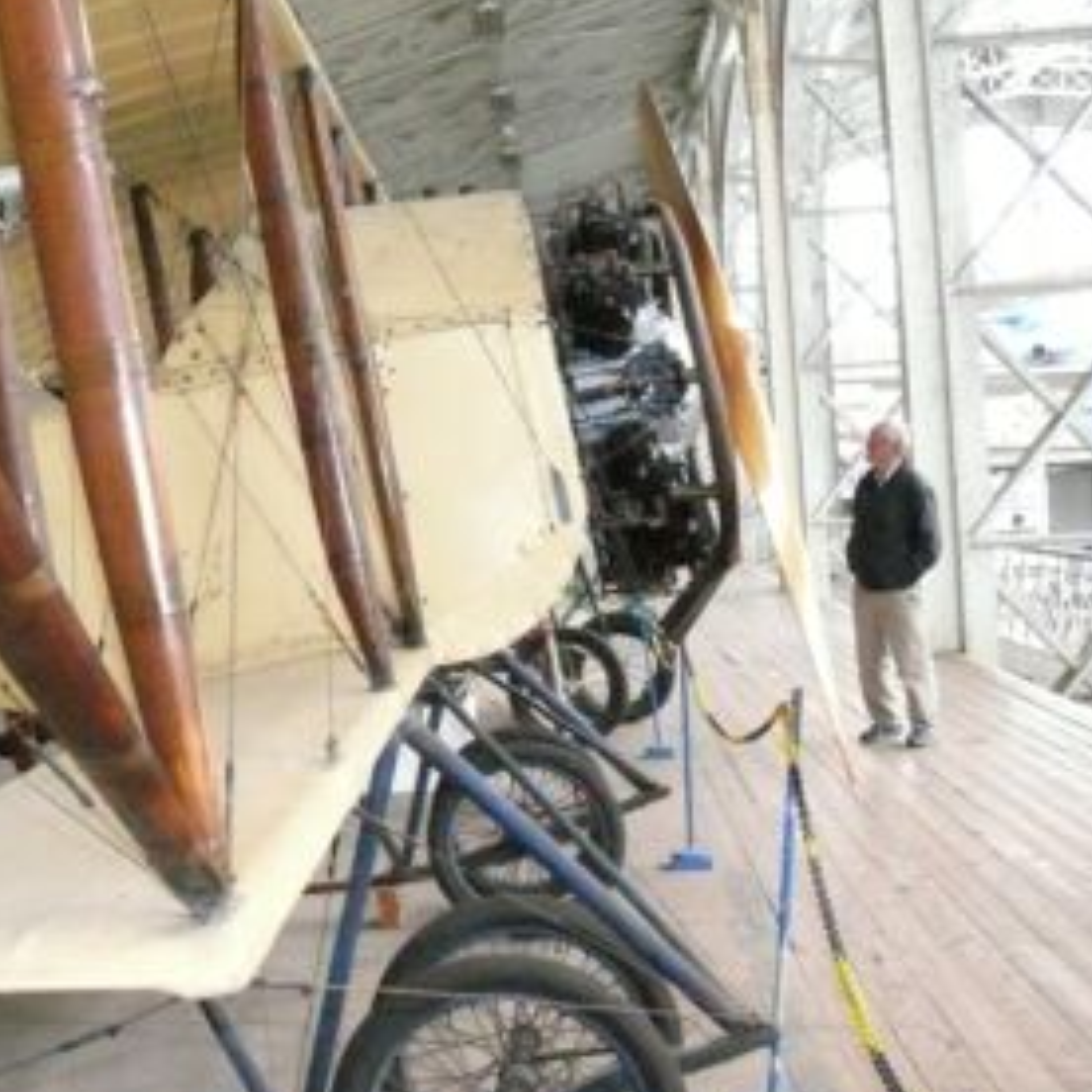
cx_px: 150
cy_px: 437
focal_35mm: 56
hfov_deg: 29.5
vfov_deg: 30.5
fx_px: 1999
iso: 1600
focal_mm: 7.4
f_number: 3.2
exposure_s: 1/100
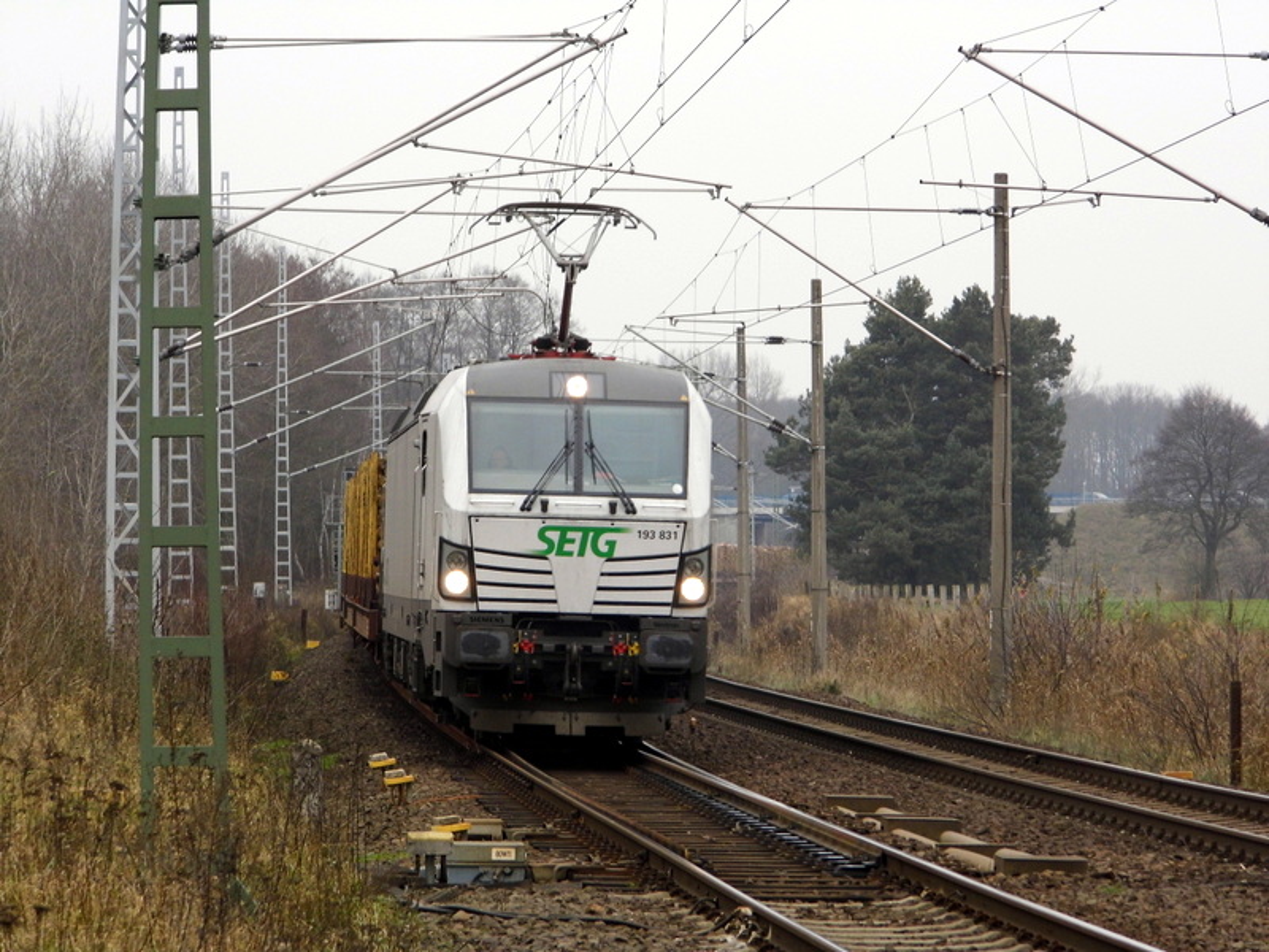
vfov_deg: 8.3
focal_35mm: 179
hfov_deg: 11.0
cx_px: 634
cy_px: 476
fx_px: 6562
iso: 100
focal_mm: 32.1
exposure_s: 1/60
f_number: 5.1
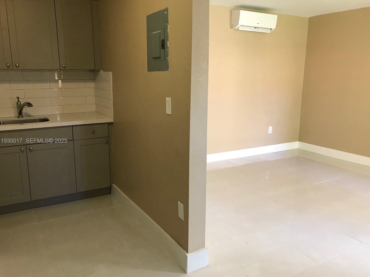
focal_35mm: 29
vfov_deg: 48.2
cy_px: 141
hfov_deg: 61.7
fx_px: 310
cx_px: 184
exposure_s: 1/24
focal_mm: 3.99
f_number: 1.8
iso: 40
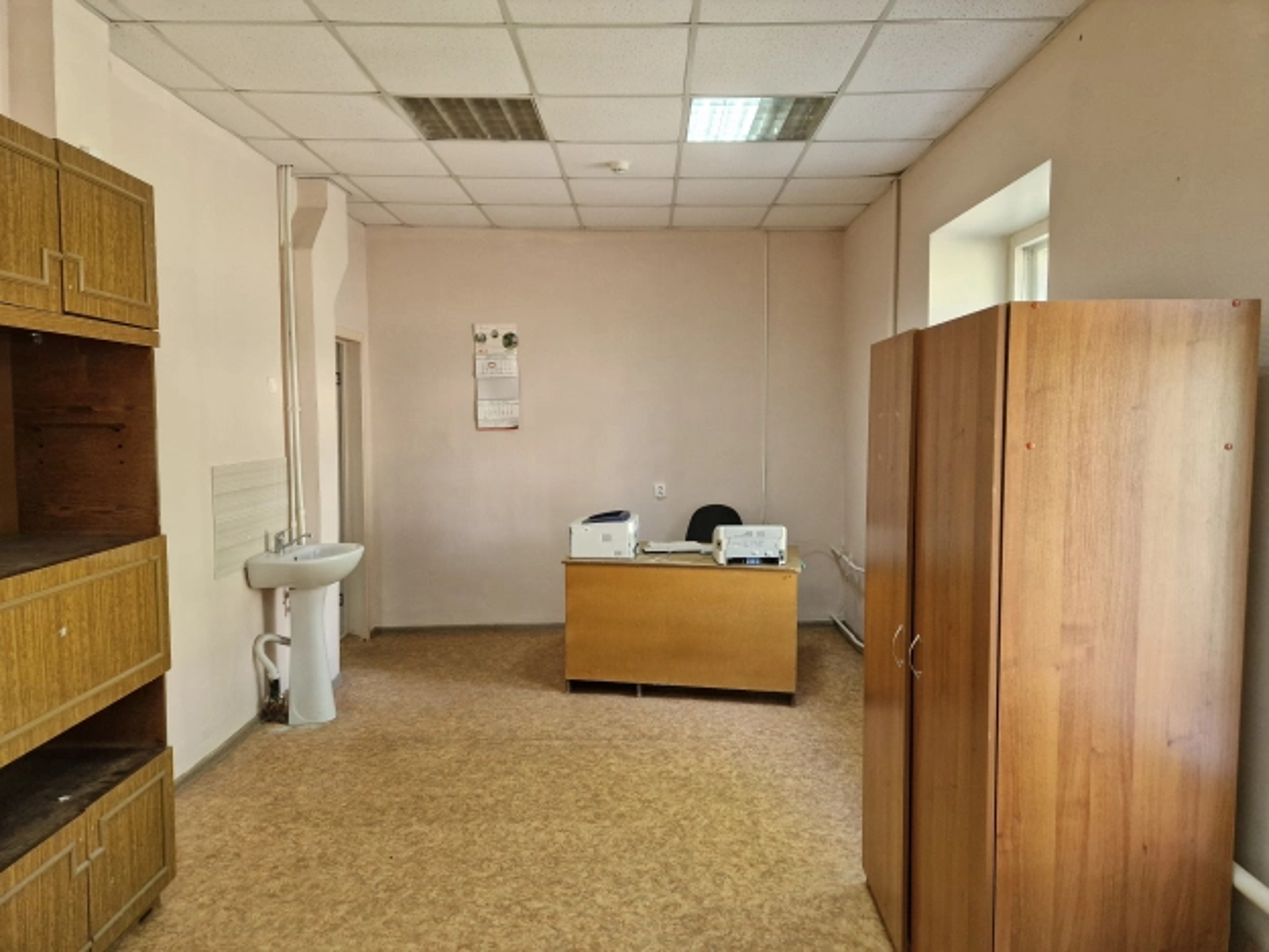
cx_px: 634
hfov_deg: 73.9
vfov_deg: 58.9
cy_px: 476
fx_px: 843
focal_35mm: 23
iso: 320
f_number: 1.8
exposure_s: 1/100
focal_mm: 5.4
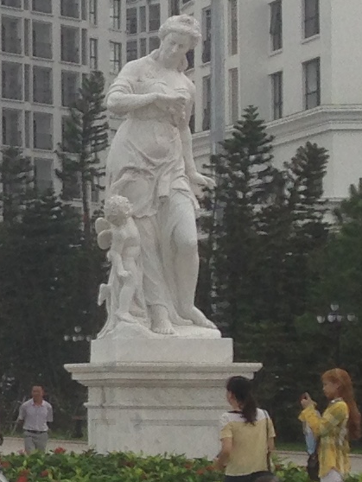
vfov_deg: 10.2
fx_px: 2689
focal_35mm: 193
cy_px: 278
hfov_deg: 6.8
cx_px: -782
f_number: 2.4
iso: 50
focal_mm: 4.12
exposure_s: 1/205
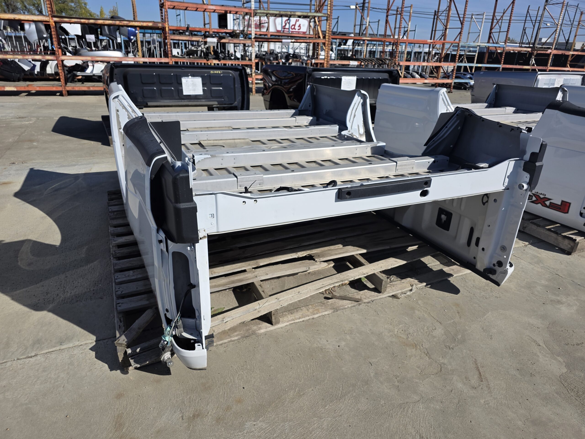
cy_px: 220
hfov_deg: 73.9
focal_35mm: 23
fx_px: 389
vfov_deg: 58.9
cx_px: 292
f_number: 1.7
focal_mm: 6.3
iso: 64
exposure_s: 1/7944
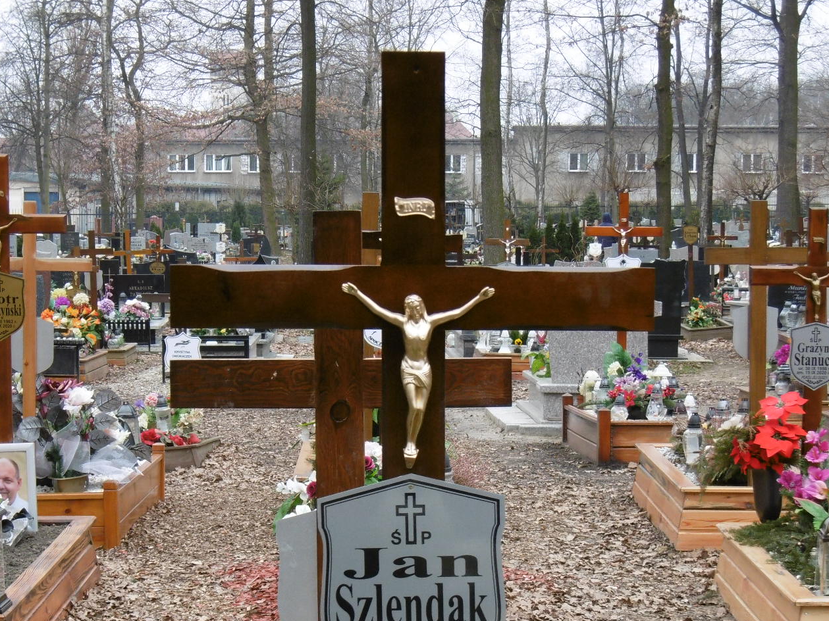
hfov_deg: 20.4
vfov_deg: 15.3
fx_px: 2299
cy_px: 475
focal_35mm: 96
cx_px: 444
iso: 100
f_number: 4.2
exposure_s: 1/80
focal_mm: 10.5
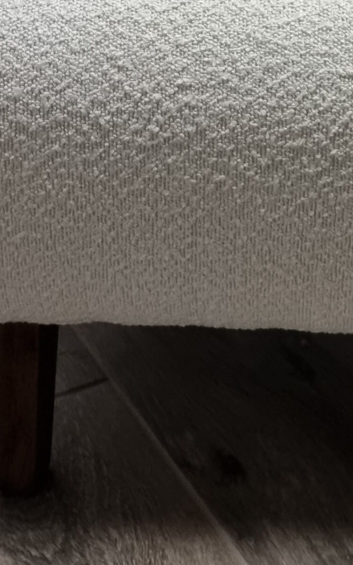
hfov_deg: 15.3
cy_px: -19
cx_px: 346
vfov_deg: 23.5
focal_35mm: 84
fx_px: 1293
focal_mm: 6.7
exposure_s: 1/100
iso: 250
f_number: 1.8
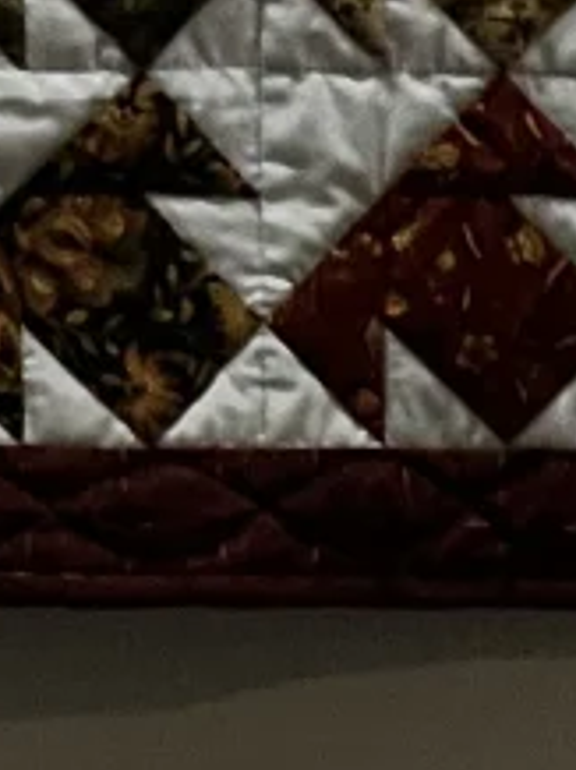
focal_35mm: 509
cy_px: -1770
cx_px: -1057
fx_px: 11315
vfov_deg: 3.8
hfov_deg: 2.9
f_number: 2.8
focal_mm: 9
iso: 160
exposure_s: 1/100
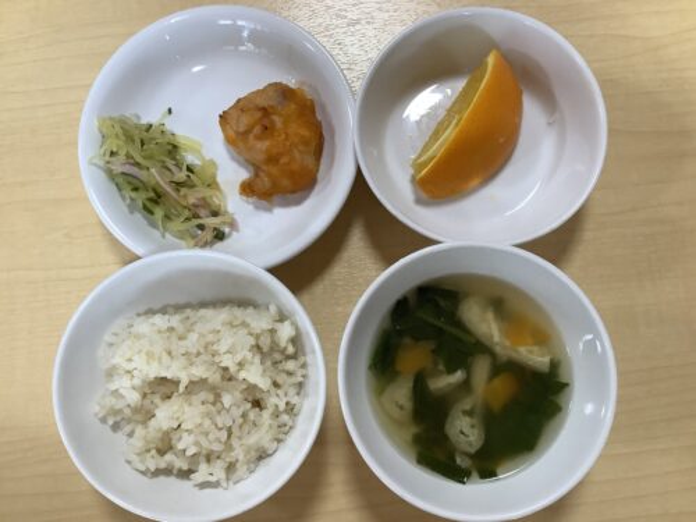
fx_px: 623
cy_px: 261
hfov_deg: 58.4
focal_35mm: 31
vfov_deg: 45.4
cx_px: 348
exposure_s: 1/60
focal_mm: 3.3
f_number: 2.4
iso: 100
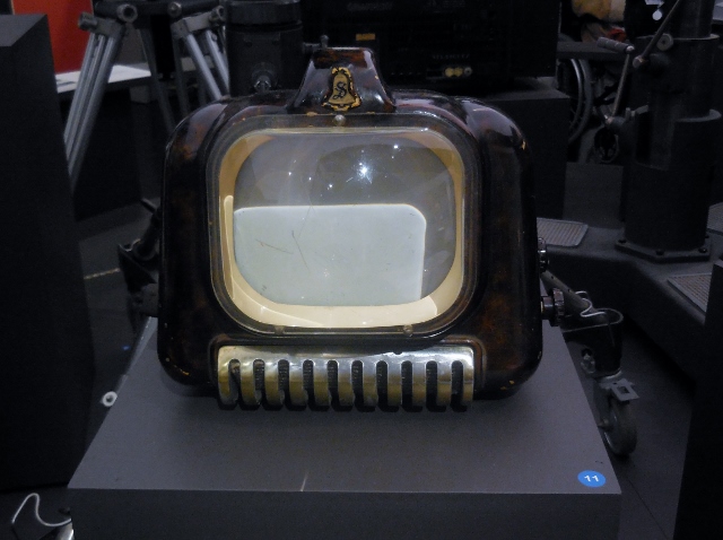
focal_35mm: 45
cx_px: 362
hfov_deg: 42.1
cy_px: 270
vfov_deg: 32.1
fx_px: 938
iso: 800
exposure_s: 1/10
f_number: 4.2
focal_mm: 8.1
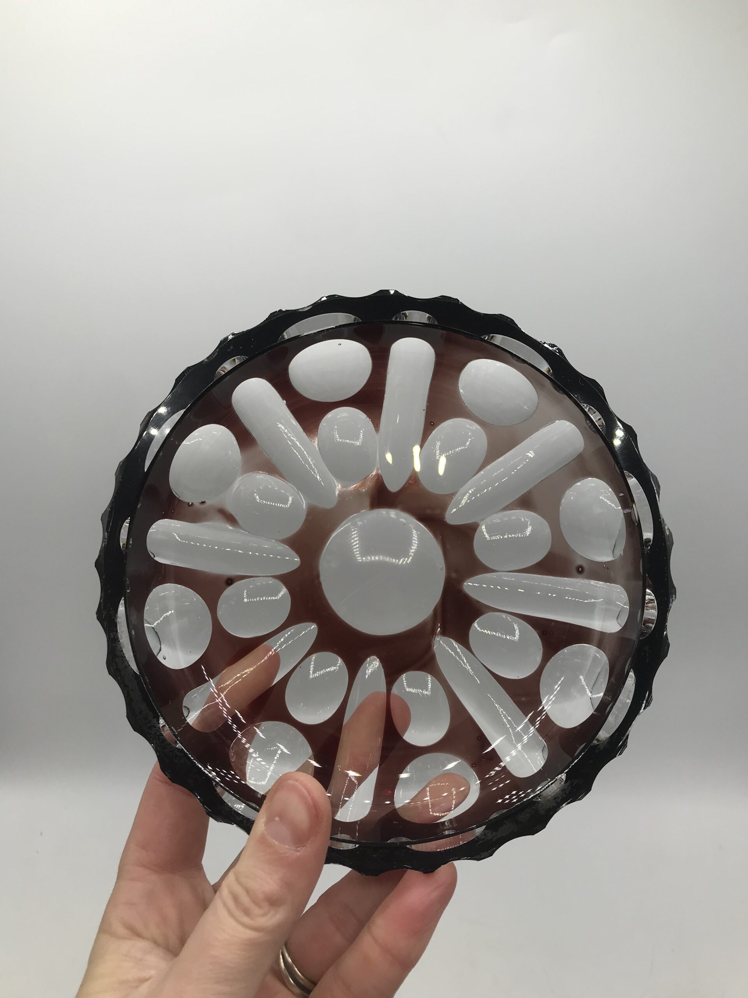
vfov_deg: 63.4
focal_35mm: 28
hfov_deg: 49.7
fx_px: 807
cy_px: 499
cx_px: 374
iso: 20
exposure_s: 1/1018
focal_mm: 3.99
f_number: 1.8
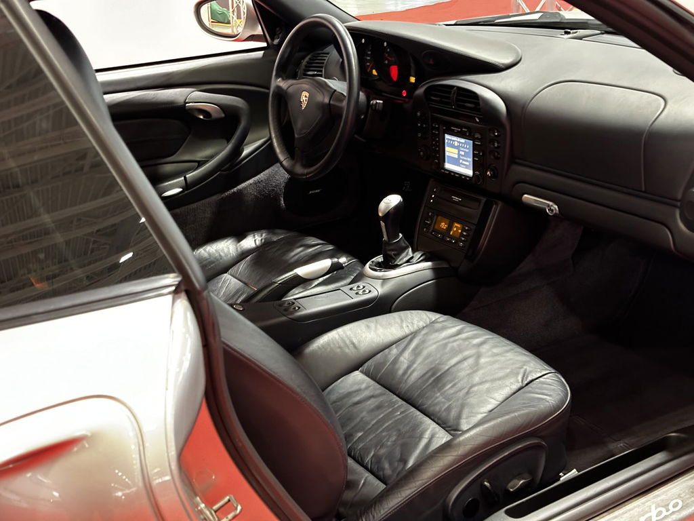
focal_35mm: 48
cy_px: 260
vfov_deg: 30.3
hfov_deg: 39.7
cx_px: 347
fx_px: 962
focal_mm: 6.86
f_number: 1.78
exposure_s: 1/18
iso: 640
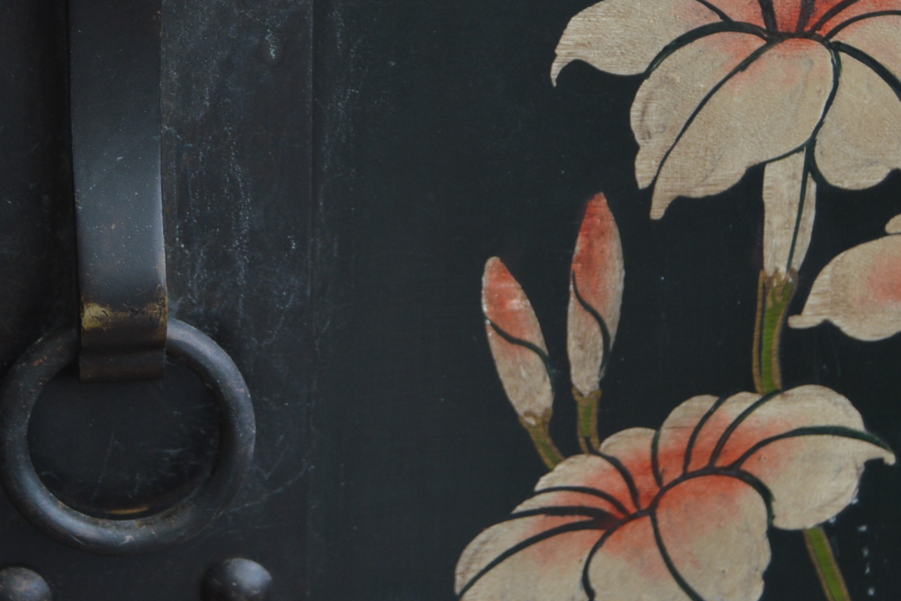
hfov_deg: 17.0
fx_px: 2978
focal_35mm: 119
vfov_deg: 11.5
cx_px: 118
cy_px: 99
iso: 200
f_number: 5
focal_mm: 34
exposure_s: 1/160
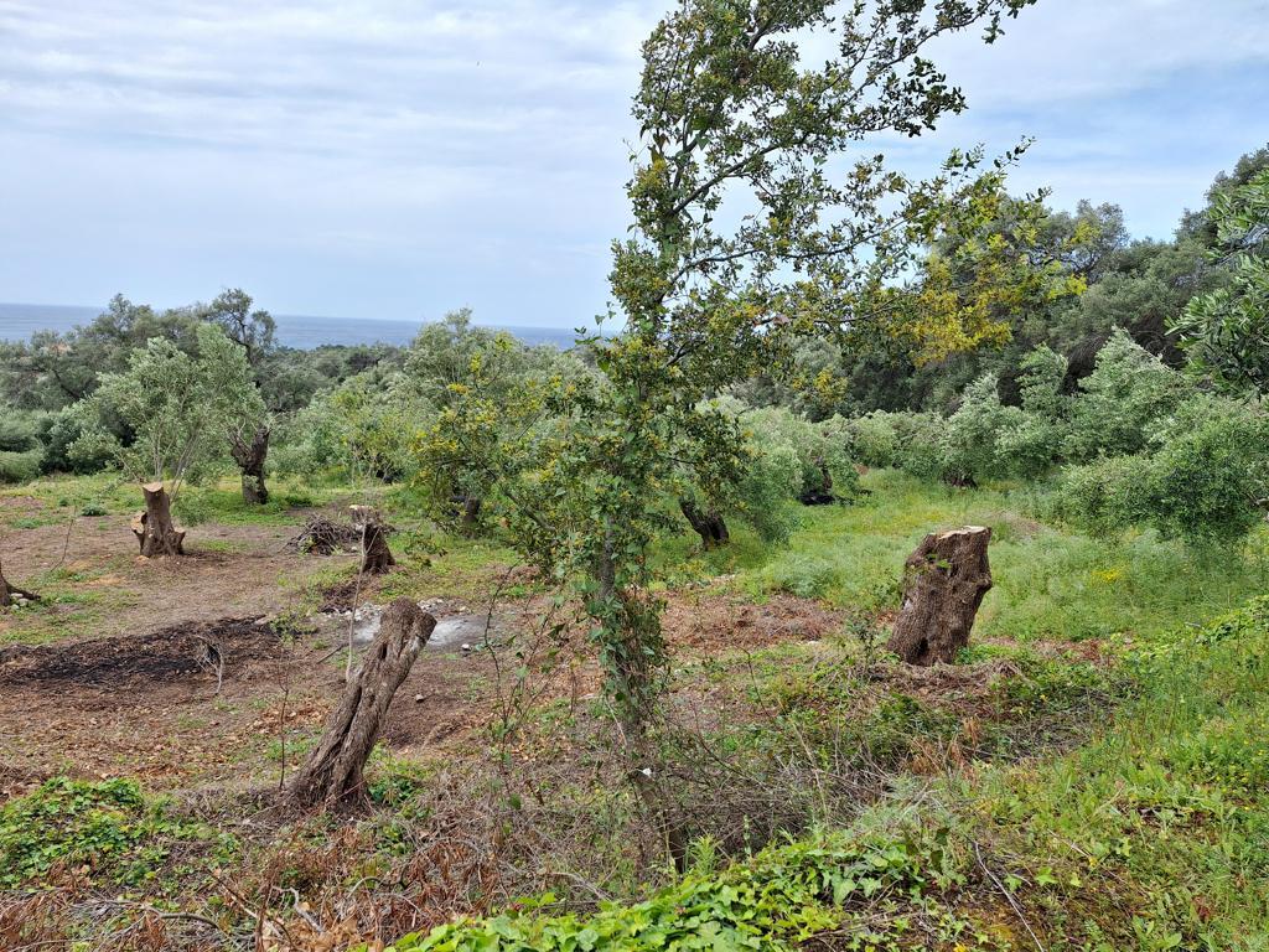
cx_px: 634
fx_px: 843
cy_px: 476
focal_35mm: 23
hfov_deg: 73.9
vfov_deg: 58.9
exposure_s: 1/987
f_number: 1.8
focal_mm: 5.54
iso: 40
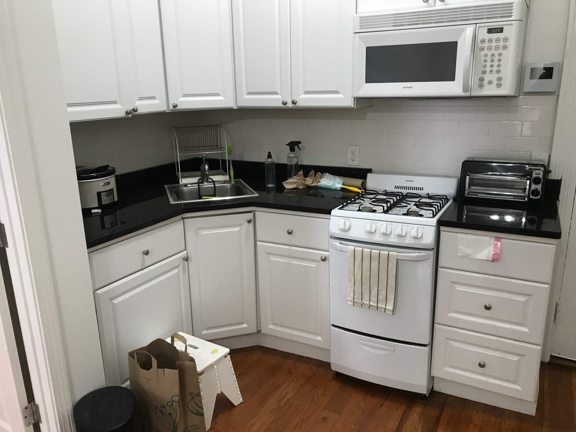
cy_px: 216
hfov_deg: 63.4
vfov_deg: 49.7
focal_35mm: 28
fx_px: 466
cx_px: 288
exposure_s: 1/20
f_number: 1.8
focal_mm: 3.99
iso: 40
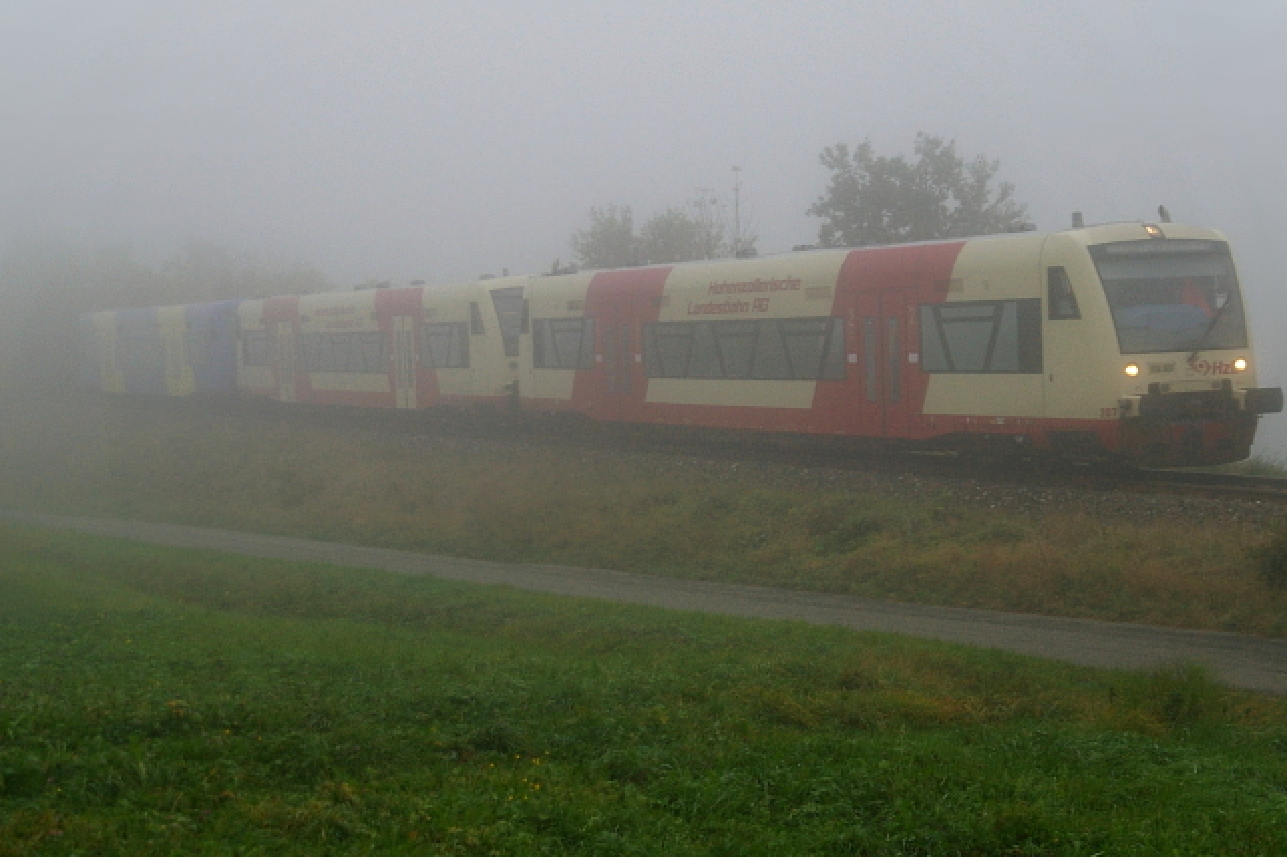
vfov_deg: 18.2
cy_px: 398
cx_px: 607
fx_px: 2680
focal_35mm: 75
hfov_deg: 27.0
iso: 400
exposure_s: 1/500
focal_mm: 40
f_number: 4
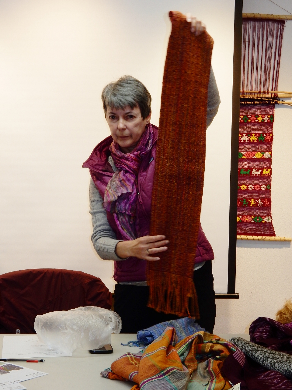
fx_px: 945
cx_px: 146
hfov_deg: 17.6
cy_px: 195
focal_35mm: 84
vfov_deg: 23.3
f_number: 5
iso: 125
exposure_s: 1/50
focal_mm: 14.9
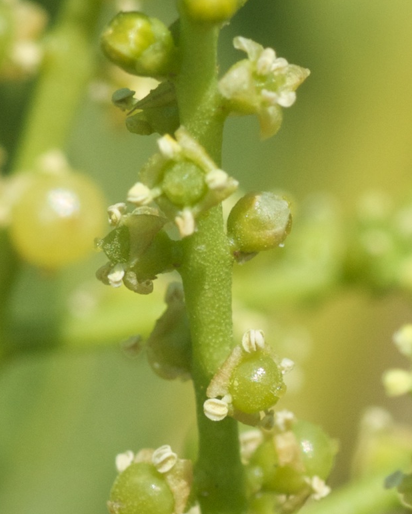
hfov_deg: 9.4
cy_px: 321
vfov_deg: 11.8
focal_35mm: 164
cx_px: 199
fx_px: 2499
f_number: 16
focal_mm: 90
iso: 400
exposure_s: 1/200
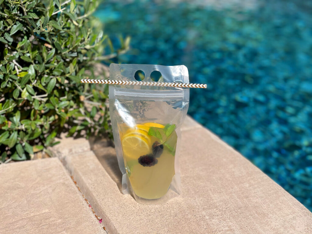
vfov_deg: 22.9
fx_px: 577
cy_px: 117
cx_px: 156
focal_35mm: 64
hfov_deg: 30.3
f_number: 2.2
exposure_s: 1/1167
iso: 20
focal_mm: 7.5
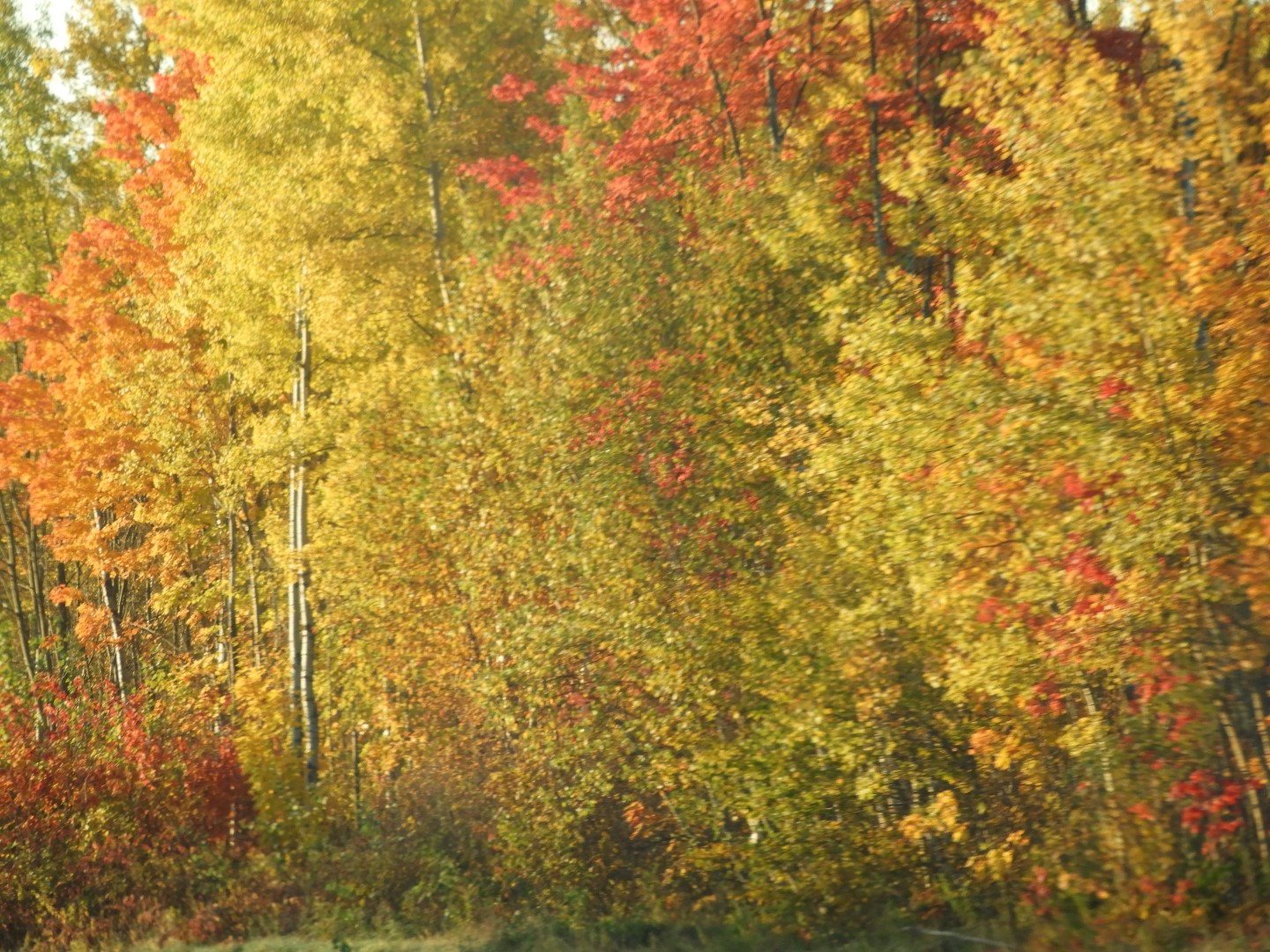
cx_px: 635
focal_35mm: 250
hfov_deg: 7.9
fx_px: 9172
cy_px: 476
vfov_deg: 5.9
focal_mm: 44.8
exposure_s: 1/125
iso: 220
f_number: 5.5
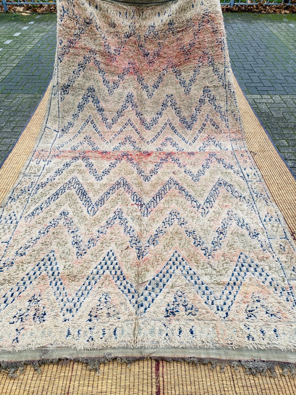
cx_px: 148
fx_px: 296
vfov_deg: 67.3
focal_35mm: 26
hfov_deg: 53.1
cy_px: 198
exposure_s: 1/582
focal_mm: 4.25
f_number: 1.8
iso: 32
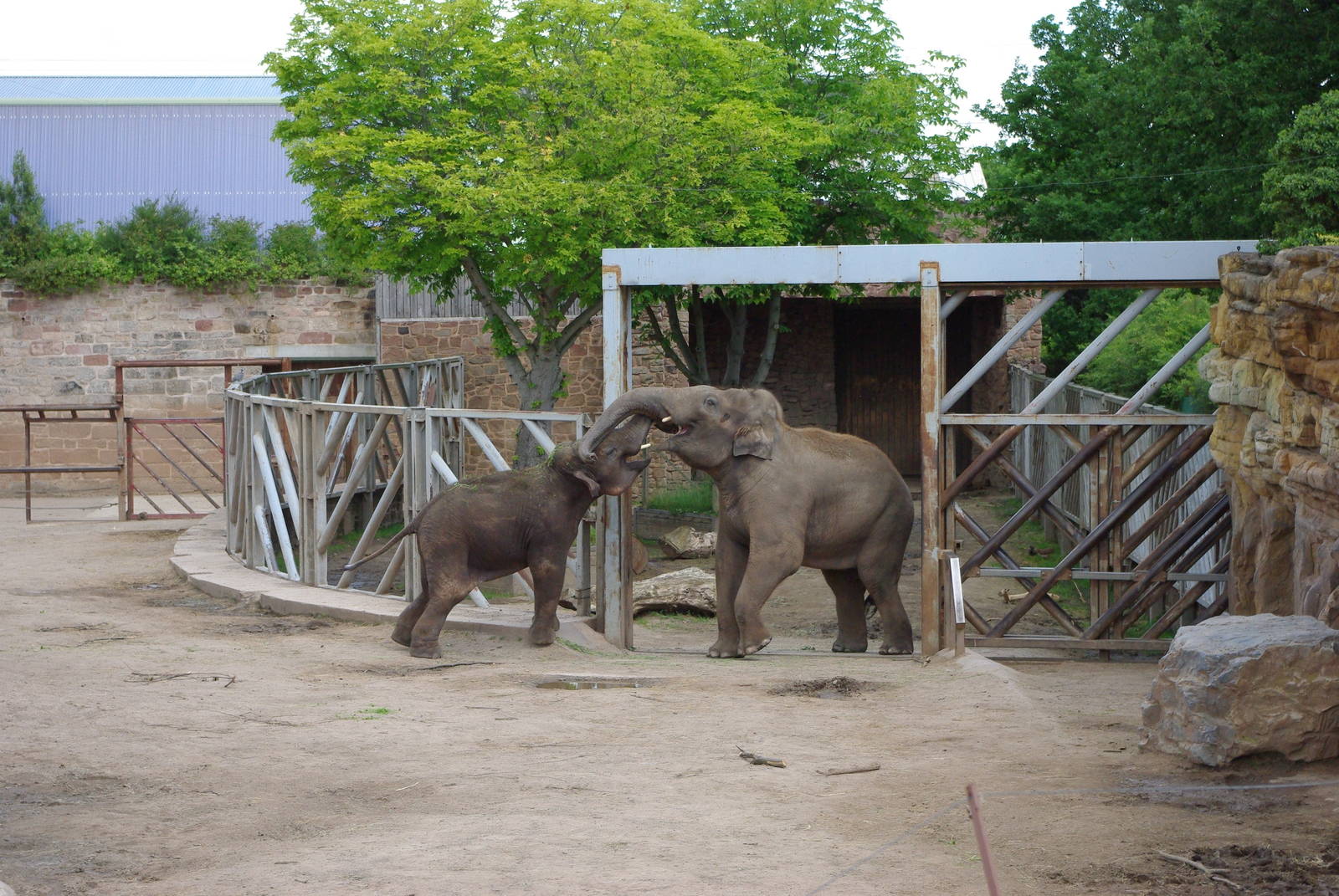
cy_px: 448
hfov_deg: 24.7
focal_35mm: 82
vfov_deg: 16.7
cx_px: 670
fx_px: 3054
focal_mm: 55
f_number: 8
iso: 800
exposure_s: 1/500
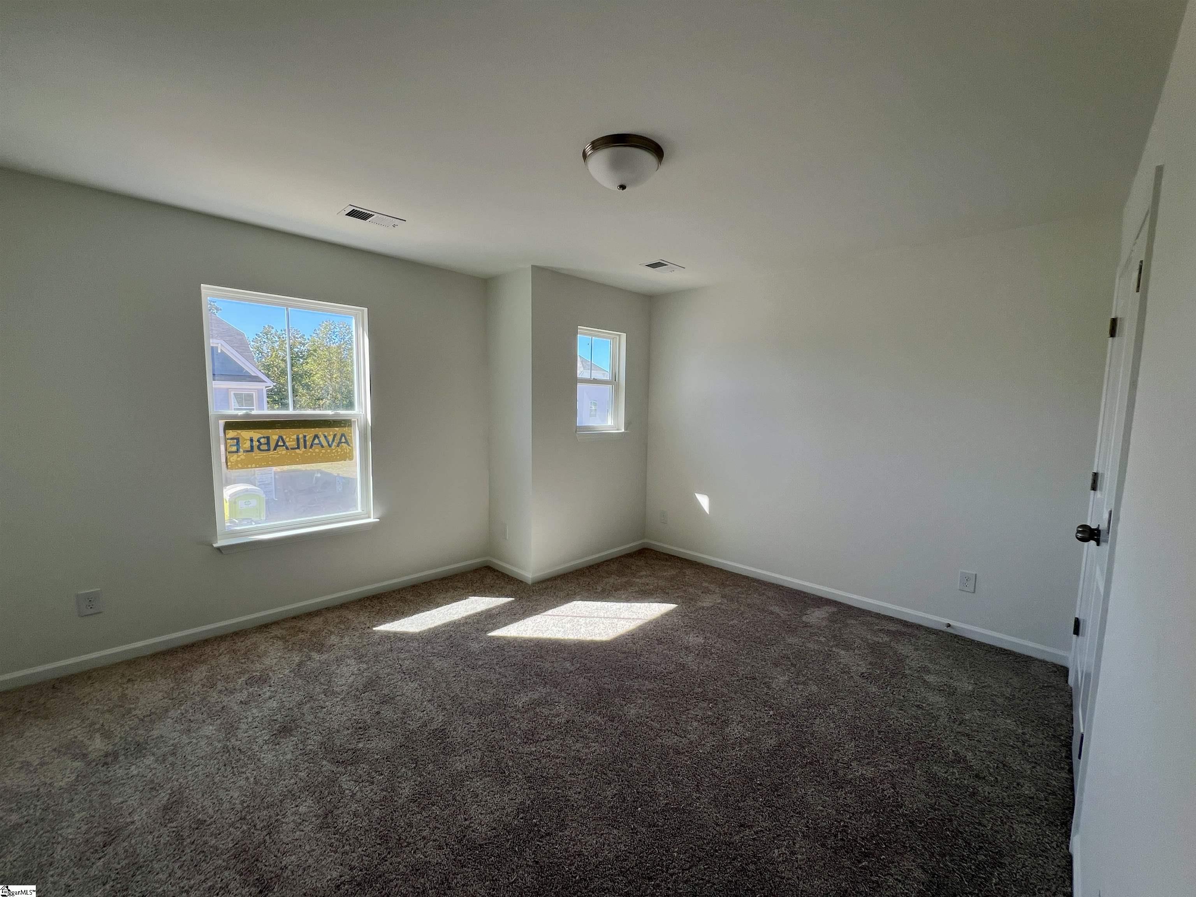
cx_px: 598
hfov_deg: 106.2
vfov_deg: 89.9
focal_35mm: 13
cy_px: 448
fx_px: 449
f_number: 1.8
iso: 32
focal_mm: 1.57
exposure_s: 1/160
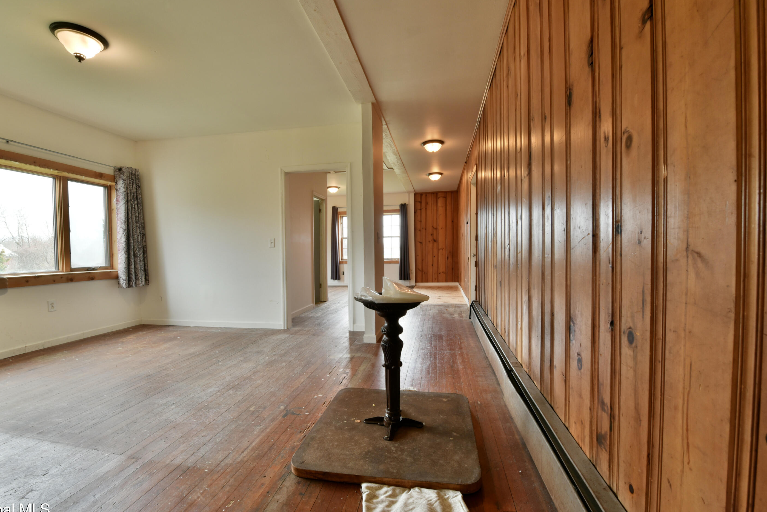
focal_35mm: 15
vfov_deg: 77.4
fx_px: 320
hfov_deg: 100.4
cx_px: 380
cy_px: 260
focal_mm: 14
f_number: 11
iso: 800
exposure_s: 1/13
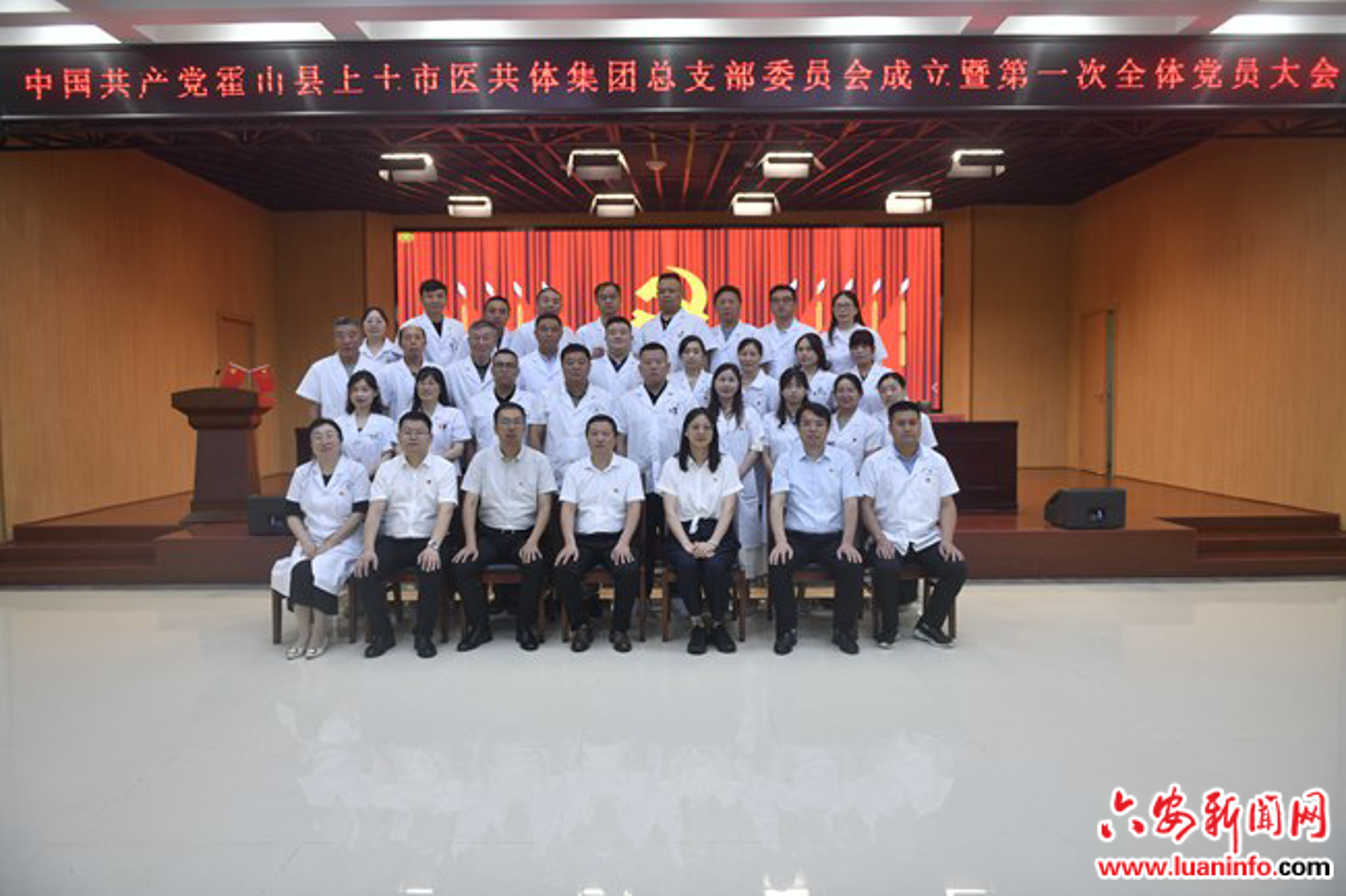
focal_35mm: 24
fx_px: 897
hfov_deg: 73.8
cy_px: 448
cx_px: 673
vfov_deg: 53.1
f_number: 2.8
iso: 280
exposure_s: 1/125
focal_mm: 24
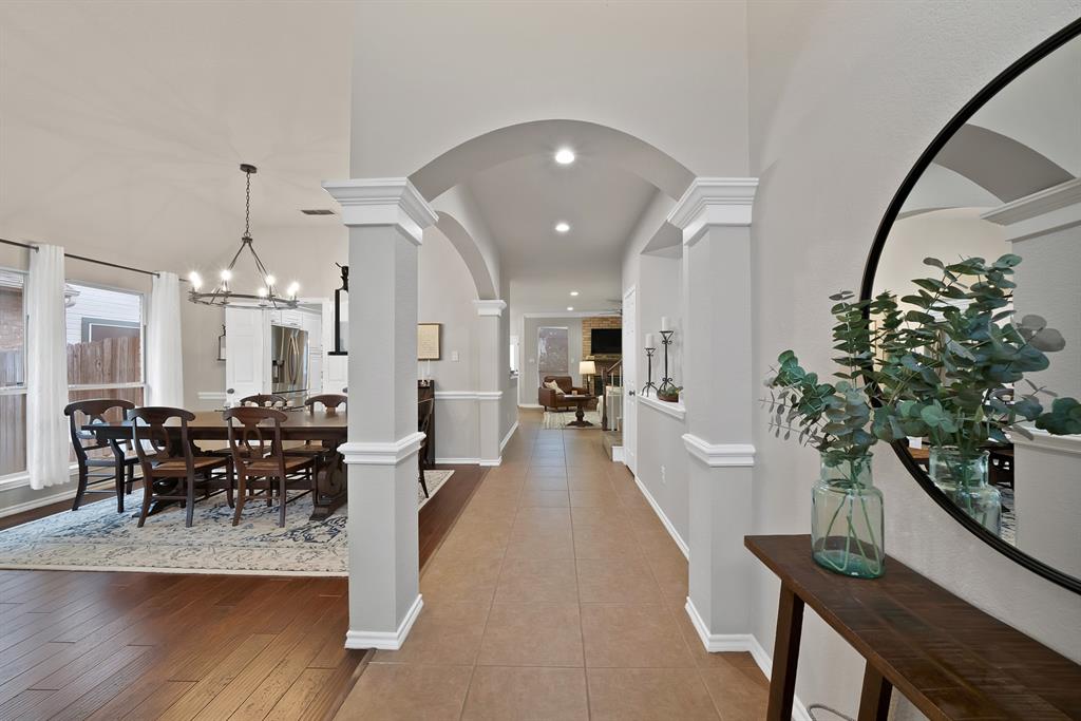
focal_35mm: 12
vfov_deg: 90.0
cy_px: 360
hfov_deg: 112.6
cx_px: 540
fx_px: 360
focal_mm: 12
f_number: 9
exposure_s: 1/2.5
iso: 640
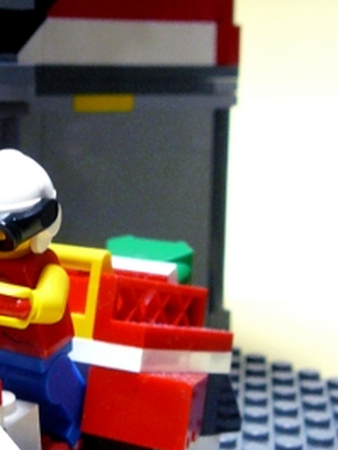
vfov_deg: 22.2
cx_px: -83
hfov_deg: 16.0
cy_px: 152
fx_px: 1145
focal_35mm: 88
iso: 200
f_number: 2.8
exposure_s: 1/8
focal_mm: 5.2
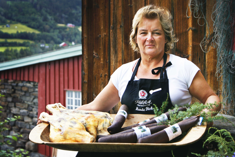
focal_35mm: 90
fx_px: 588
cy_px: 78
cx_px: 118
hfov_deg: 22.6
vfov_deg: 15.2
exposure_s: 1/160
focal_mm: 60
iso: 100
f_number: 6.3
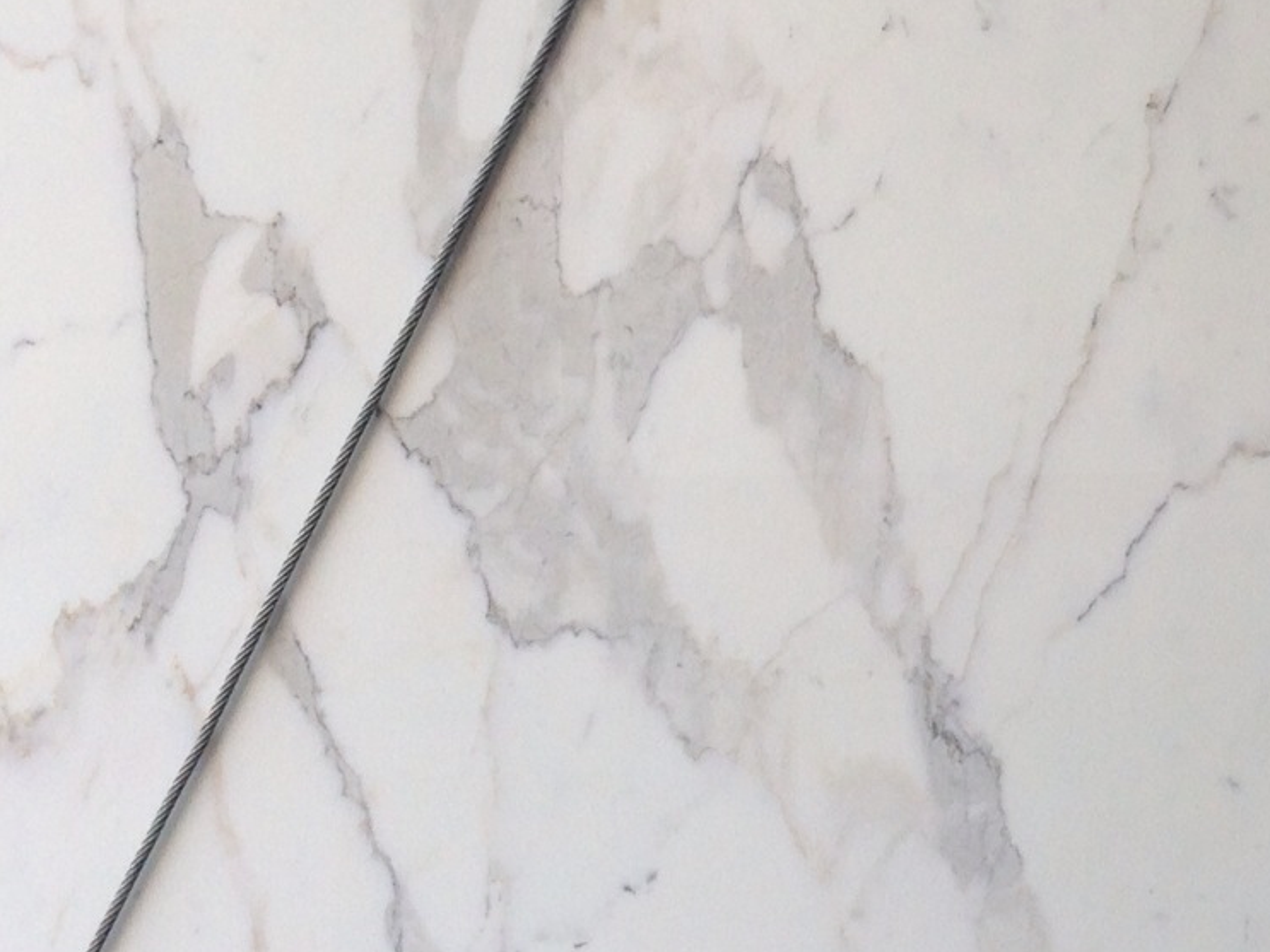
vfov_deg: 16.2
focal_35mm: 91
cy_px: 256
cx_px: 1282
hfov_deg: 20.8
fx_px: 3338
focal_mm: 4.13
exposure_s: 1/120
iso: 50
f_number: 2.4
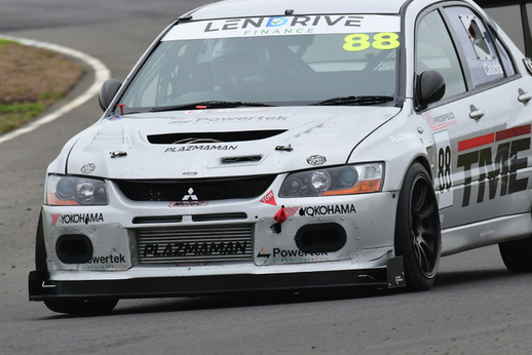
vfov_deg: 1.2
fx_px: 17136
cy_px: 117
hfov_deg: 1.8
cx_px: 301
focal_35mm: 1159
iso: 640
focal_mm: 500
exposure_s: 1/640
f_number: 10
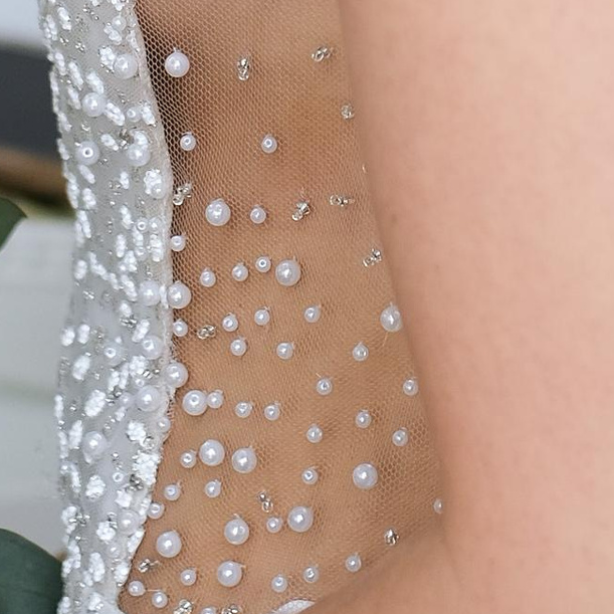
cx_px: 540
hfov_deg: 6.2
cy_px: -549
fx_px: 5679
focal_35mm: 283
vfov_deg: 6.1
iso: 160
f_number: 2
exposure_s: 1/250
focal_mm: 35
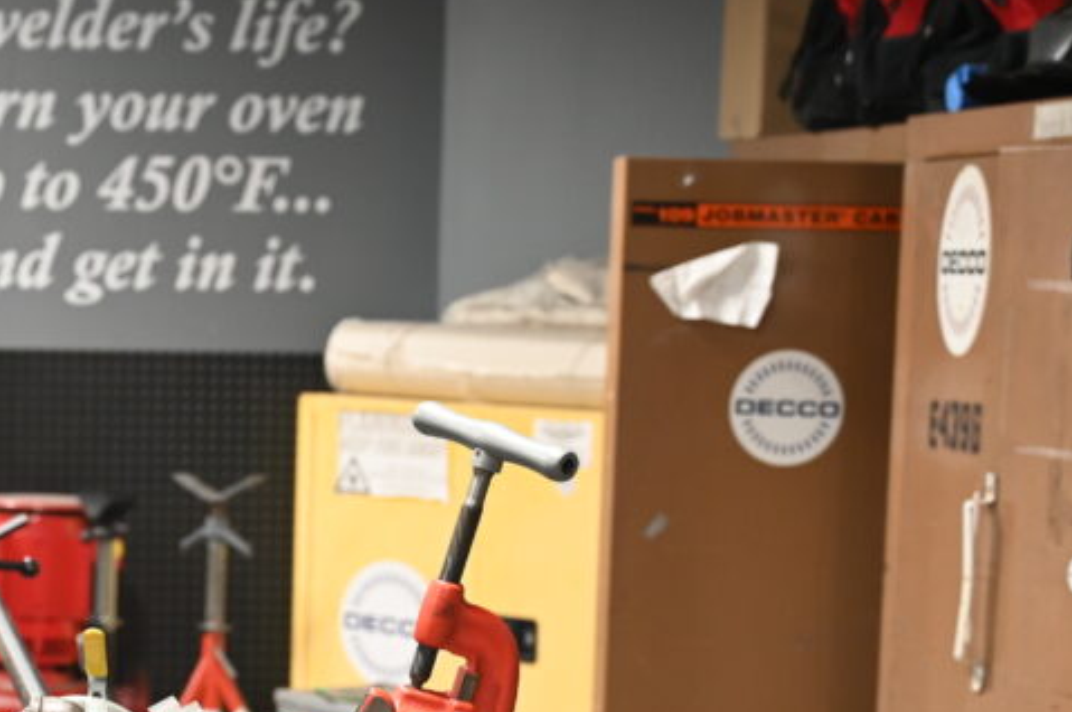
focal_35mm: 107
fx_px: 3182
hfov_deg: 18.7
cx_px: 25
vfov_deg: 12.6
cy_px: 680
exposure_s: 1/125
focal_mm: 50
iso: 1600
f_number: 4
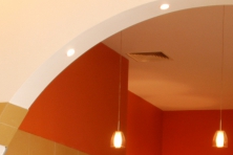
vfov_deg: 9.0
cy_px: 283
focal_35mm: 146
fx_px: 945
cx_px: 119
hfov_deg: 14.1
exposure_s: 1/30
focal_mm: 24
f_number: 3.5
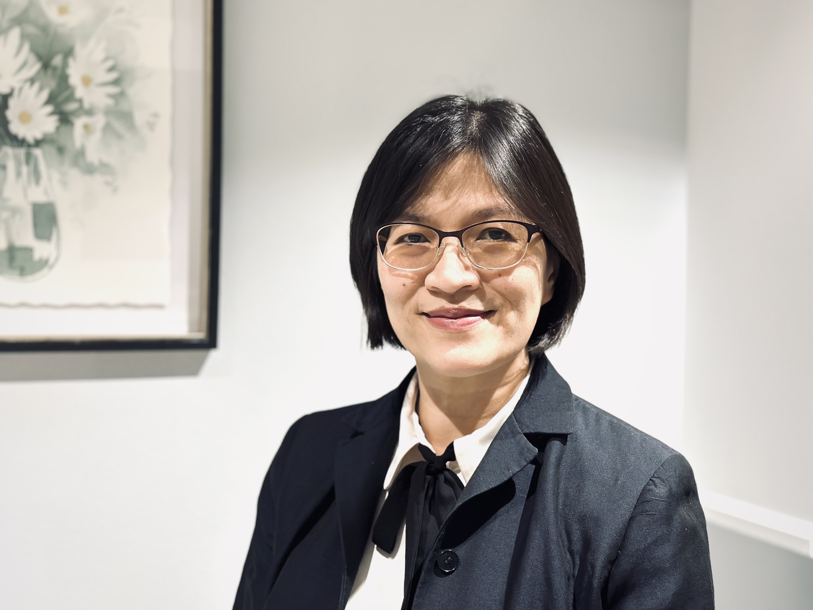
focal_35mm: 48
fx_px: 1127
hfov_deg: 39.7
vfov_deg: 30.3
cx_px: 406
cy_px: 305
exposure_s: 1/40
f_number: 1.78
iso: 250
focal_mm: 6.86
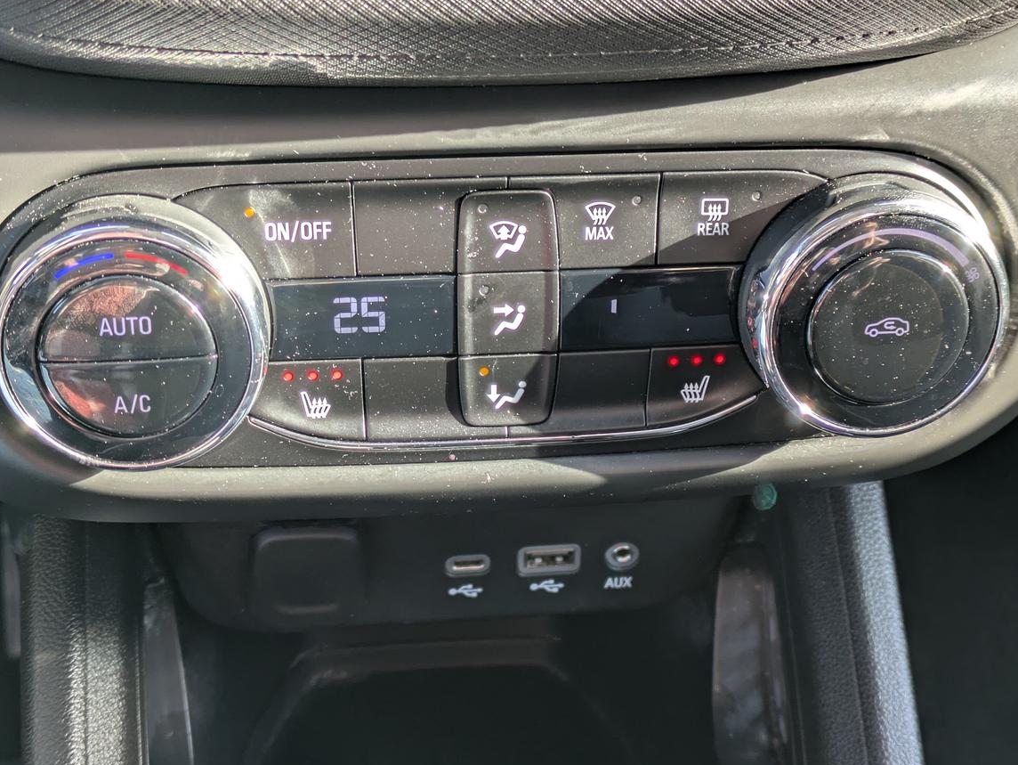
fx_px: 1677
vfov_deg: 25.7
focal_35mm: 57
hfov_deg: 33.8
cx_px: 526
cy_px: 378
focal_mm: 5.43
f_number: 1.89
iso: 63
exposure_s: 1/120
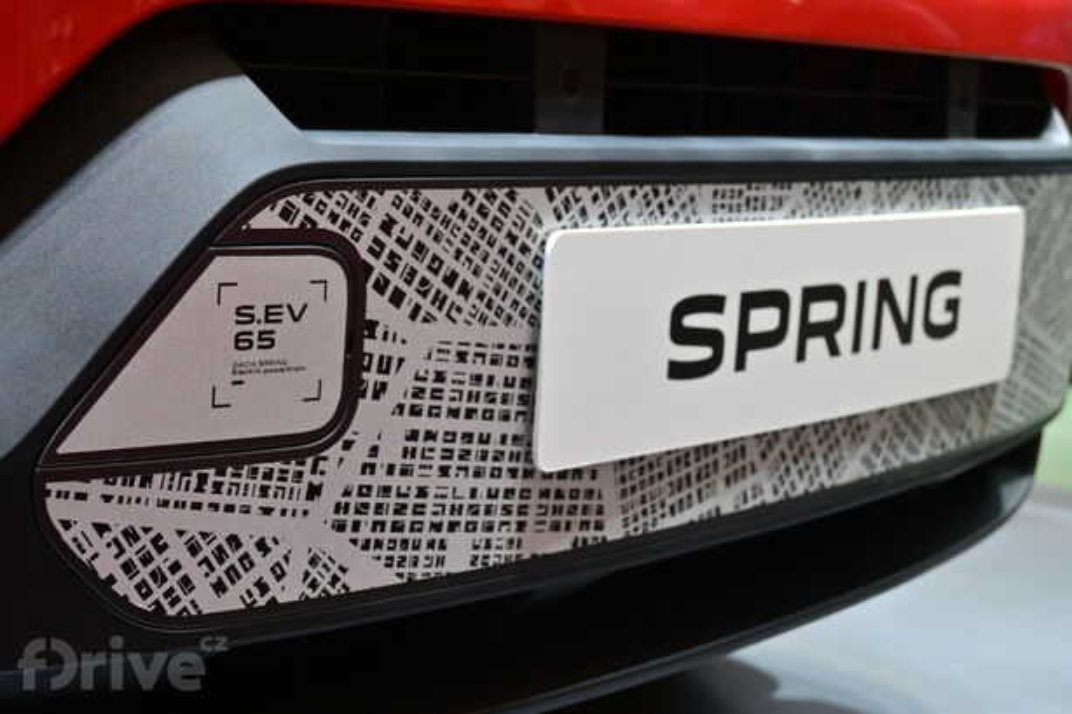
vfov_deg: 20.6
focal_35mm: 66
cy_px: 357
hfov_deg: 30.5
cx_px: 536
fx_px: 1965
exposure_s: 1/100
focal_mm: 44
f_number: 6
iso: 800
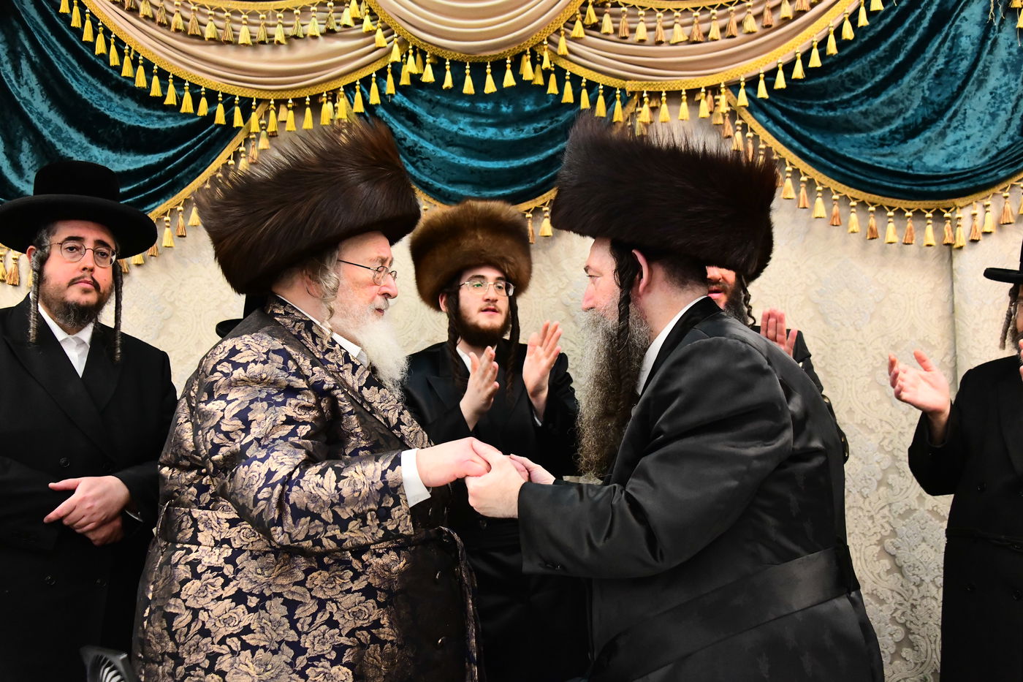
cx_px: 512
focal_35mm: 50
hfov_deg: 39.6
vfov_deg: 27.0
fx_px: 1421
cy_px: 341
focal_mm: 50
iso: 6400
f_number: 5.6
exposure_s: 1/400
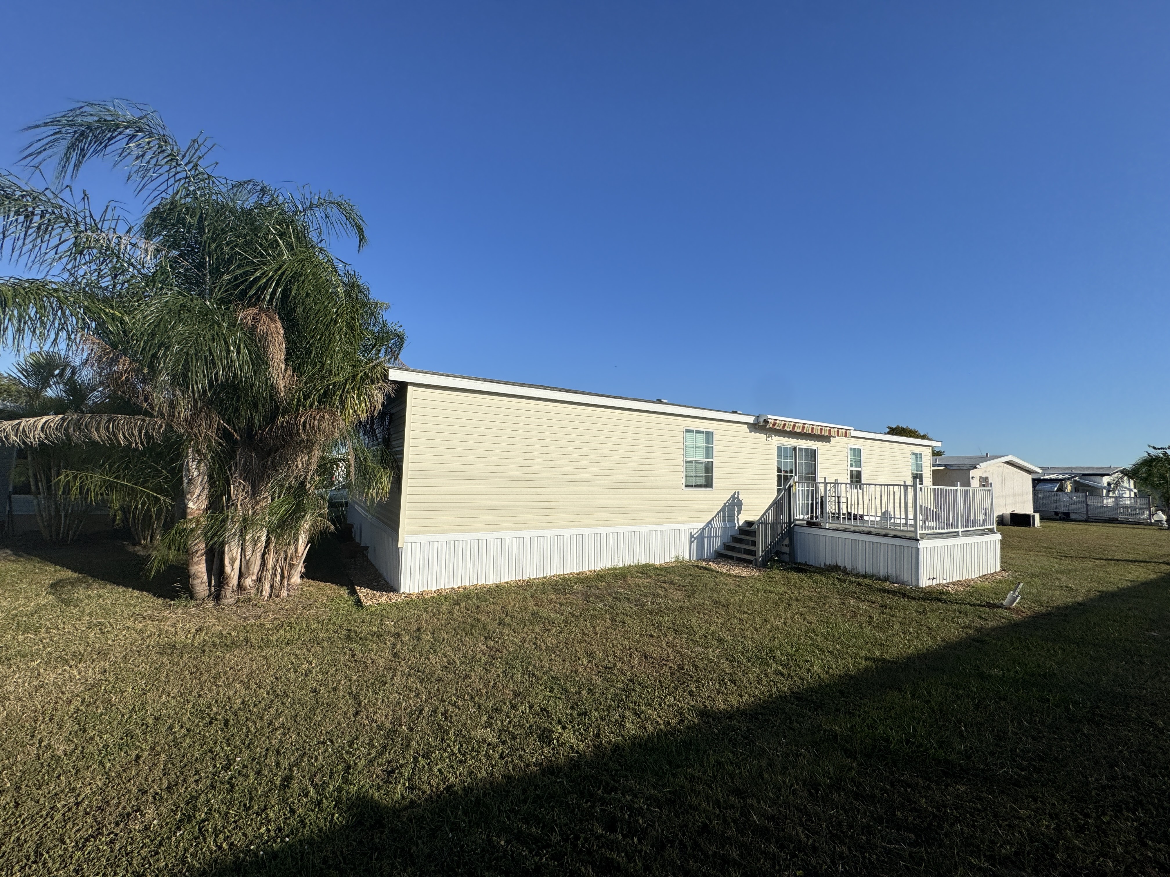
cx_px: 585
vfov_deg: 85.7
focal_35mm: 14
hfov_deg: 102.1
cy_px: 438
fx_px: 473
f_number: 2.2
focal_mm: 2.22
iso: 40
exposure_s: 1/3906
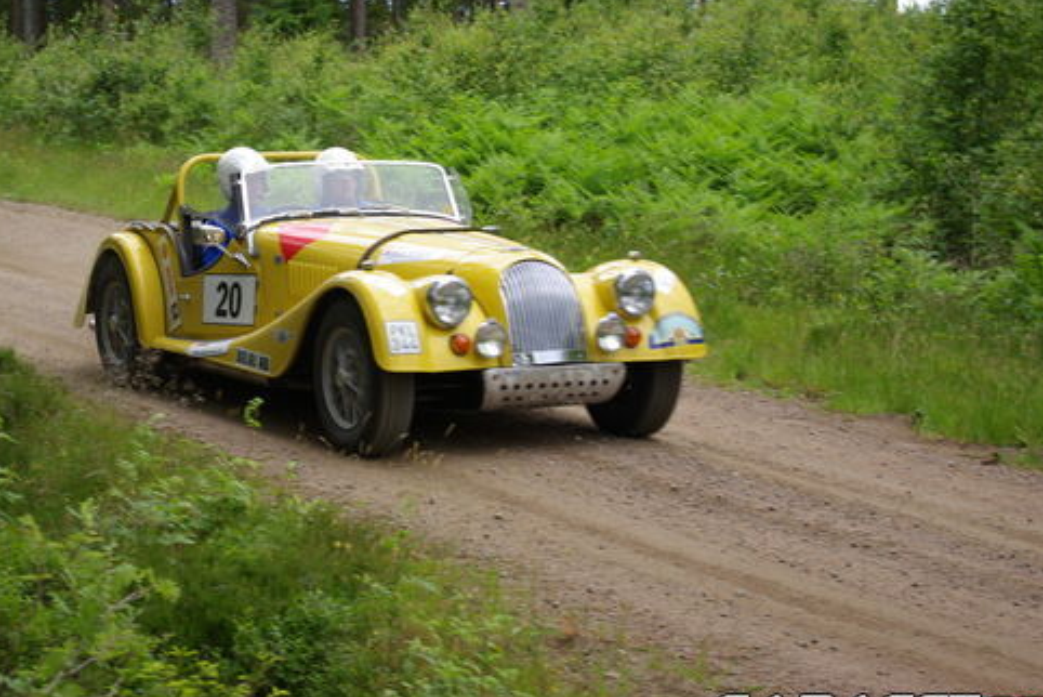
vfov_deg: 16.0
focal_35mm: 86
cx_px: 392
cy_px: 265
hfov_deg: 23.7
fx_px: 2483
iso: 200
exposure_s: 1/180
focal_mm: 43
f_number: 4.5
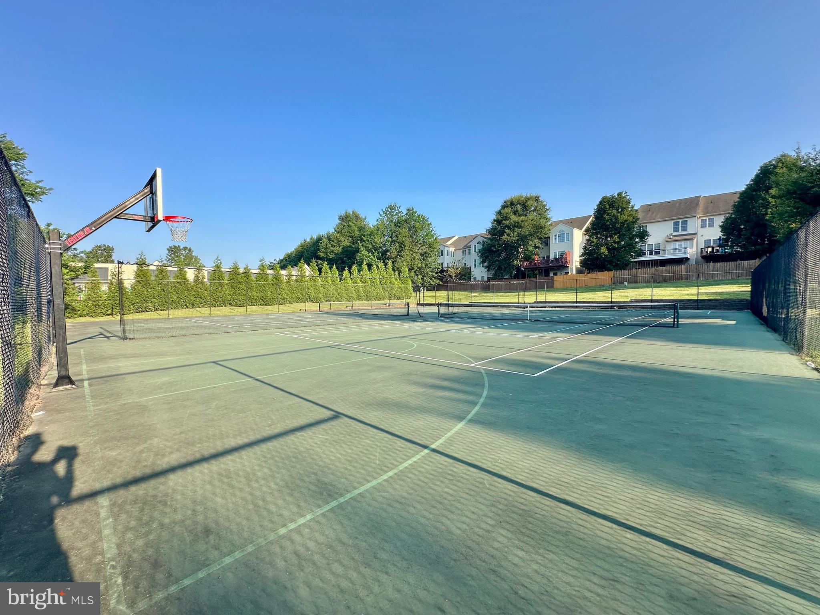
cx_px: 410
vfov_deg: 85.7
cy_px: 308
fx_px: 332
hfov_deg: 102.1
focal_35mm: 14
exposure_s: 1/720
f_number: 2.2
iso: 40
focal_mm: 2.22
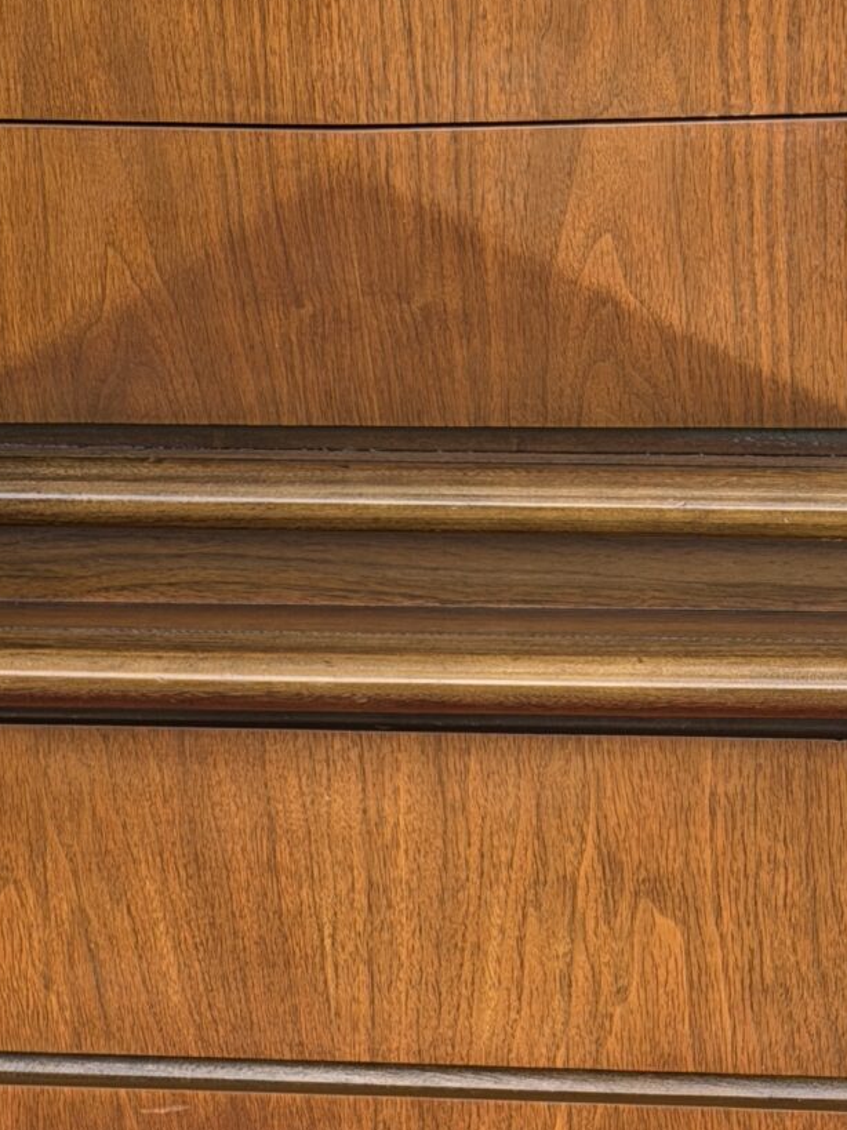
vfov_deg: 13.2
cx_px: 927
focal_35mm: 150
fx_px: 4895
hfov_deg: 9.8
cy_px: 675
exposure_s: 1/238
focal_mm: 6.76
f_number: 1.78
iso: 64
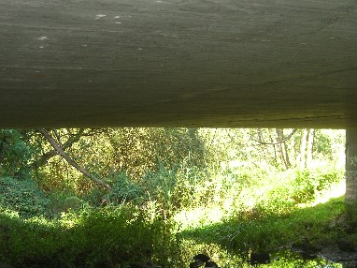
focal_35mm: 58
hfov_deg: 33.0
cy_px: 201
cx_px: 128
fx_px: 598
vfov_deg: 24.9
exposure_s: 1/60
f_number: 2.8
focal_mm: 7.9
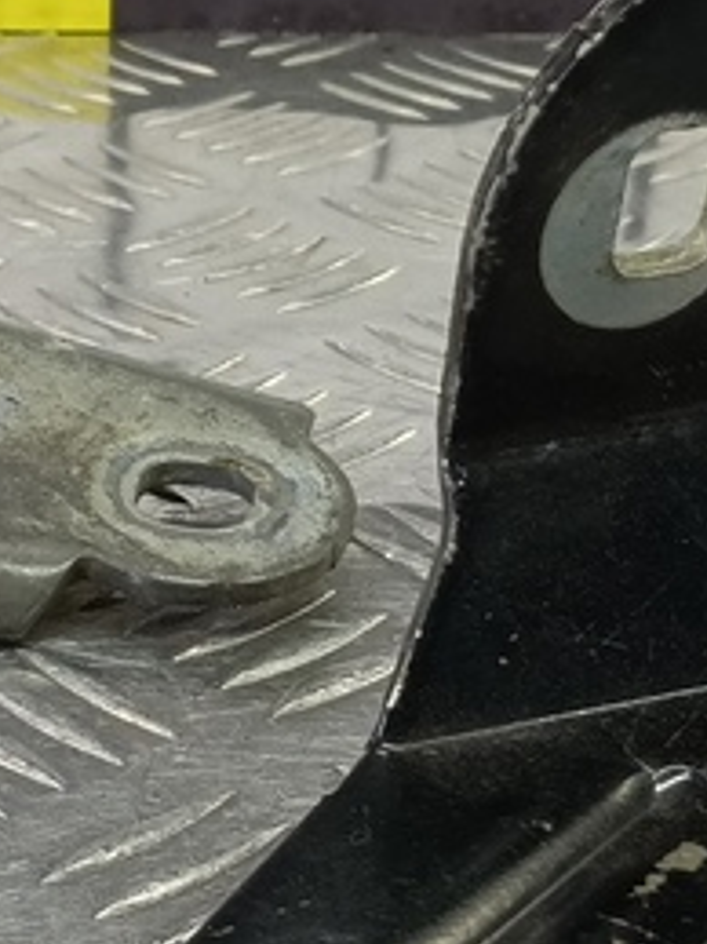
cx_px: 0
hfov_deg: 15.9
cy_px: 751
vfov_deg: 21.3
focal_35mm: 91
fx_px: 2480
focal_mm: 4.11
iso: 146
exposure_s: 1/50
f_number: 1.6
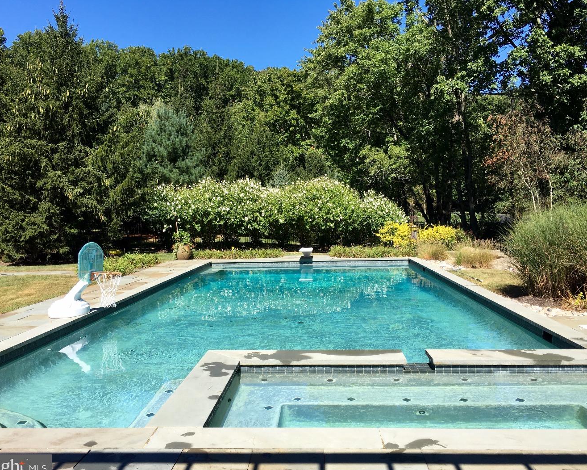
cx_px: 295
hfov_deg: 57.2
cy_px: 239
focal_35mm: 31
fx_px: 539
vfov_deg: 47.1
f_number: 2.2
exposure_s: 1/1166
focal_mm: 4.15
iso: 25
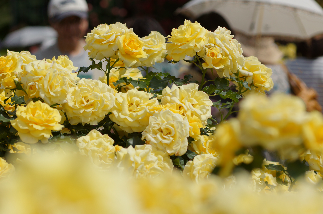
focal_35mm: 150
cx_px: 162
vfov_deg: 9.1
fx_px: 1344
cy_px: 107
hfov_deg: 13.7
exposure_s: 1/1000
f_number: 5.6
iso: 100
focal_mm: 100
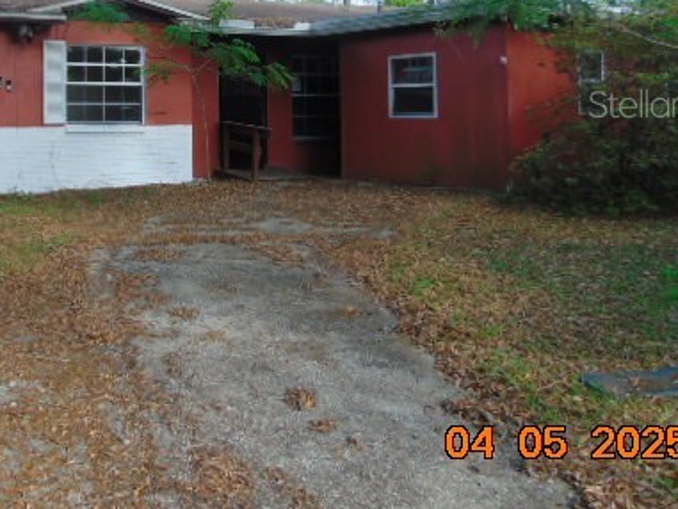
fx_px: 823
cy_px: 103
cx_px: 187
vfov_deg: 33.4
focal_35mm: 42
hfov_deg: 43.6
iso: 80
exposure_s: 1/160
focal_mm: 4.5
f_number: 3
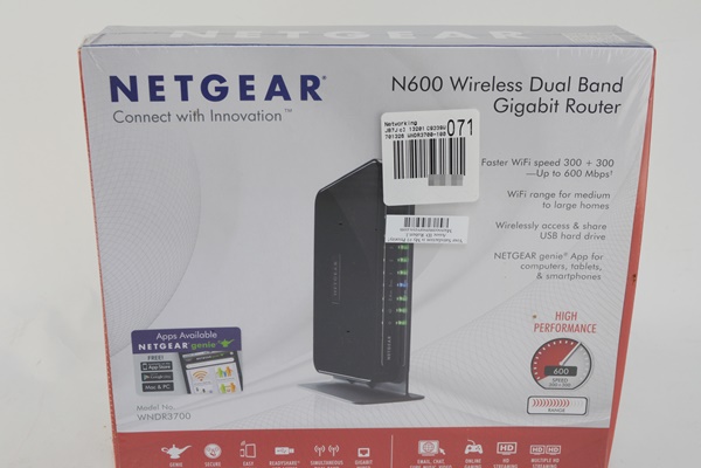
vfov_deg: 29.9
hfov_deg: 43.6
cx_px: 350
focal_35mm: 45
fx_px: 876
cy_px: 234
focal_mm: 30
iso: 200
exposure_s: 1/200
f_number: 7.1
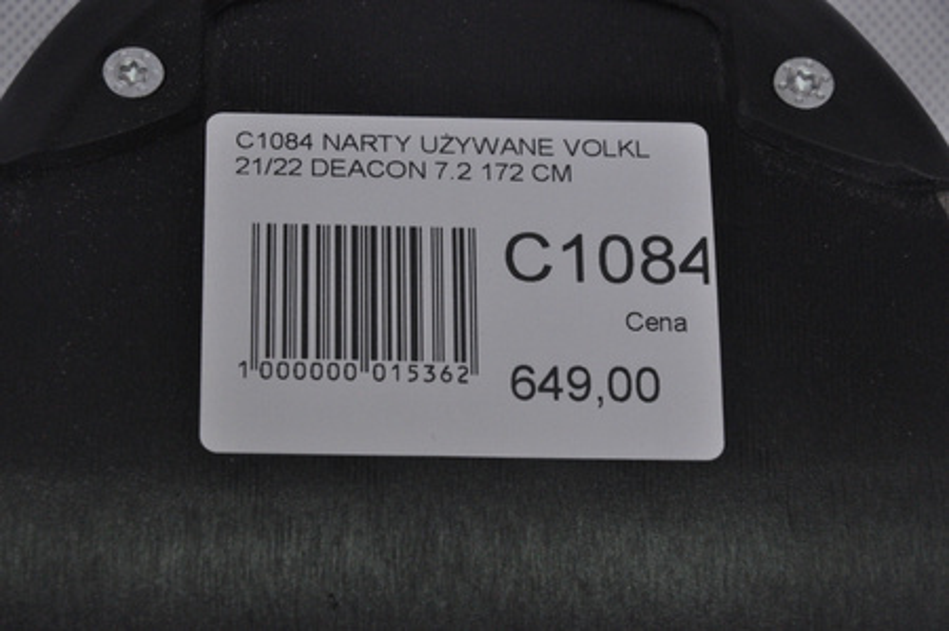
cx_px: 474
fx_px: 4147
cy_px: 316
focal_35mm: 158
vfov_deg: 8.7
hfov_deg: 13.1
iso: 3200
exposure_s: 1/125
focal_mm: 105
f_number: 9.5
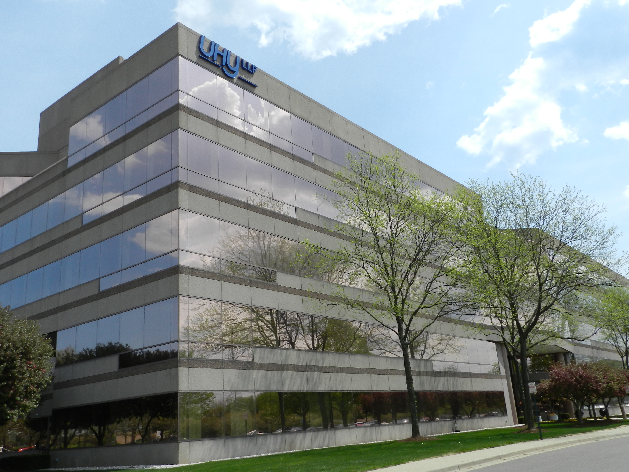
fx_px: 581
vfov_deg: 44.2
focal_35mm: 32
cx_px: 314
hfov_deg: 56.8
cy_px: 236
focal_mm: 5.6
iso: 160
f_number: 4.5
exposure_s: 1/1000
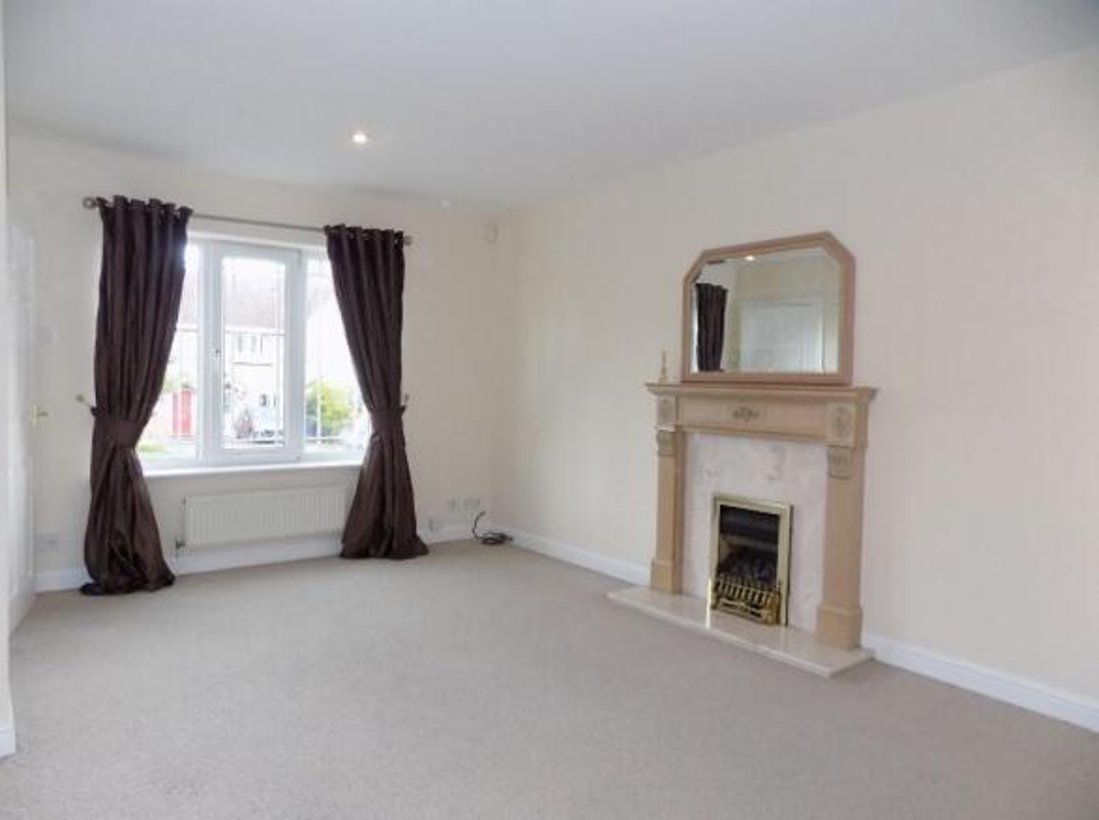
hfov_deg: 74.0
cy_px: 410
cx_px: 550
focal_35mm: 23
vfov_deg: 58.7
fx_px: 729
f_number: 3.1
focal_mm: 4
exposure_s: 1/30
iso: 250
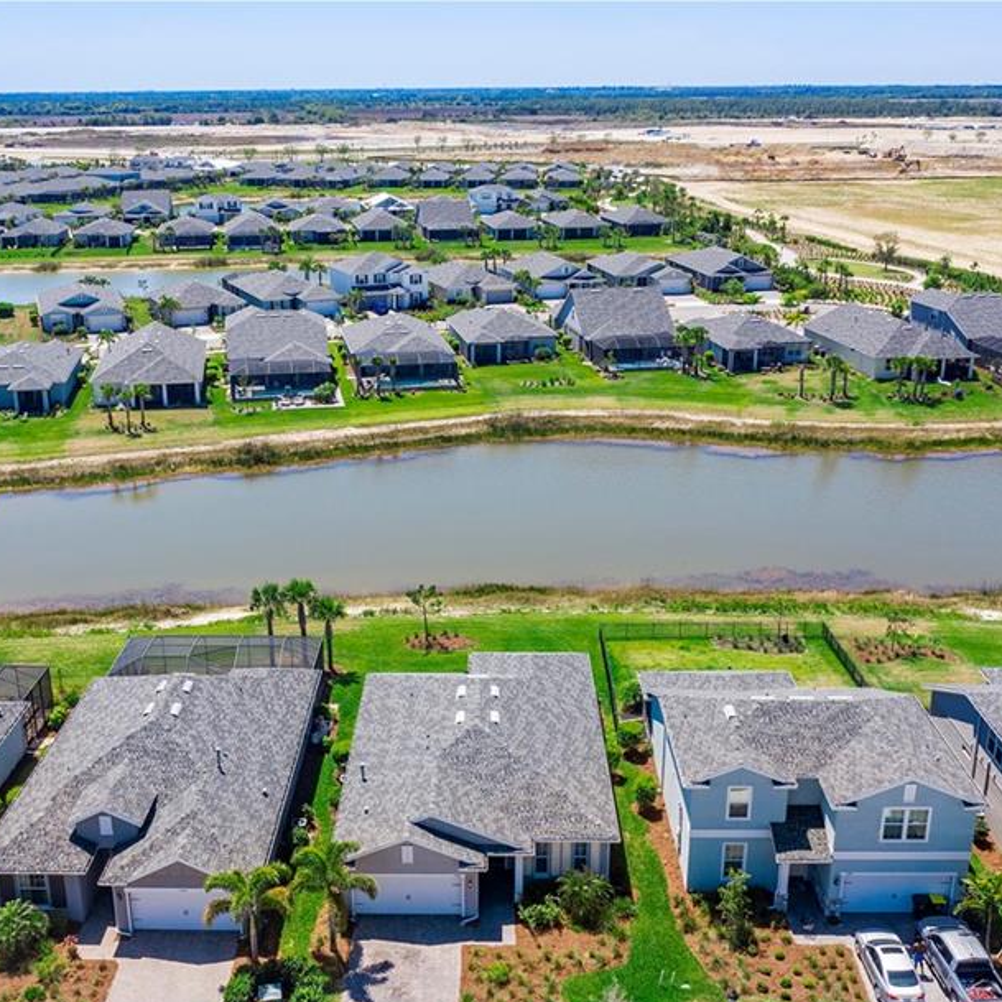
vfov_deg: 41.8
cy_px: 559
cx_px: 454
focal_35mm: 40
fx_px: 1310
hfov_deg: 41.8
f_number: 6.3
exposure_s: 1/320
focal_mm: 10.26
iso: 100
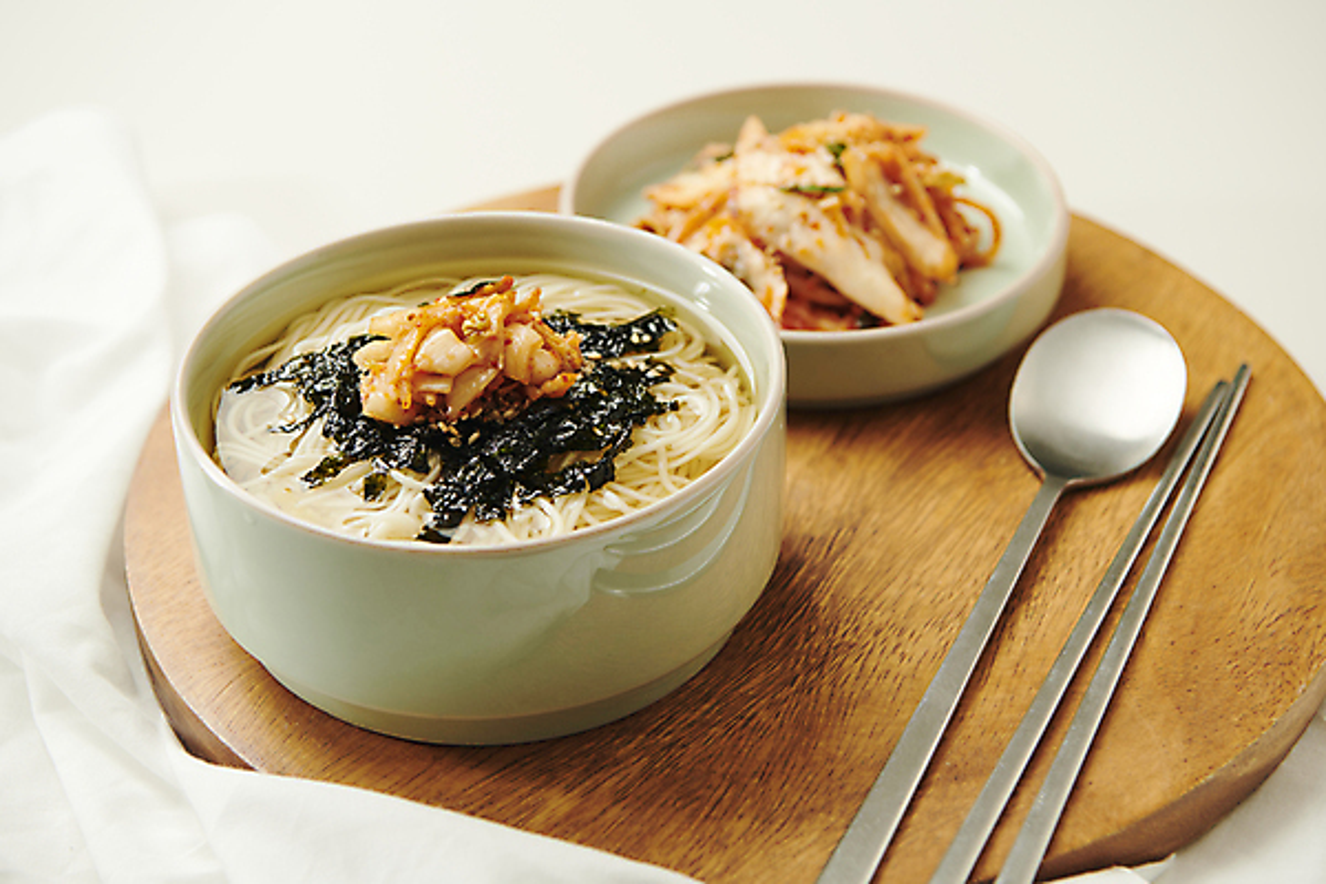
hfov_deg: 28.8
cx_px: 663
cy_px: 442
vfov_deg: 19.5
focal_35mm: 70
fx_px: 2578
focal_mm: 70
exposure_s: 1/125
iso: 64
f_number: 5.6
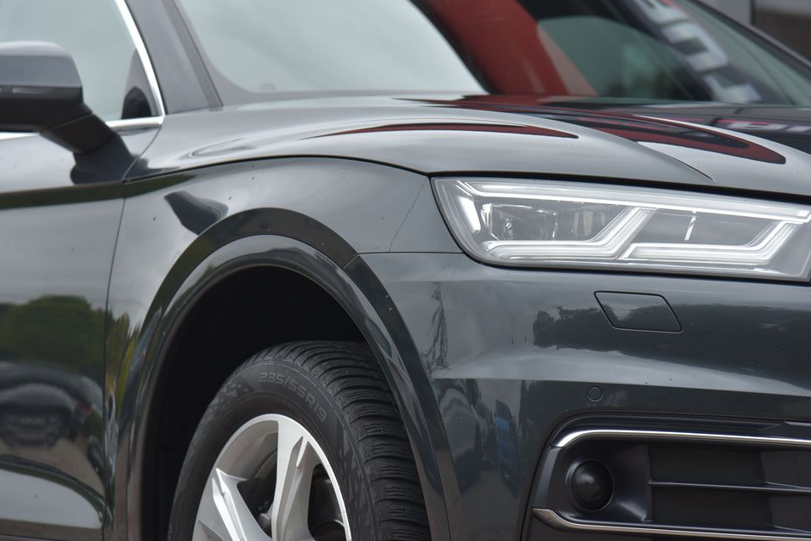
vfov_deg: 10.6
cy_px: 269
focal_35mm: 129
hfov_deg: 15.9
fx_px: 2907
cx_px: 426
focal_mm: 120
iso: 500
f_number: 5.6
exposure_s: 1/125
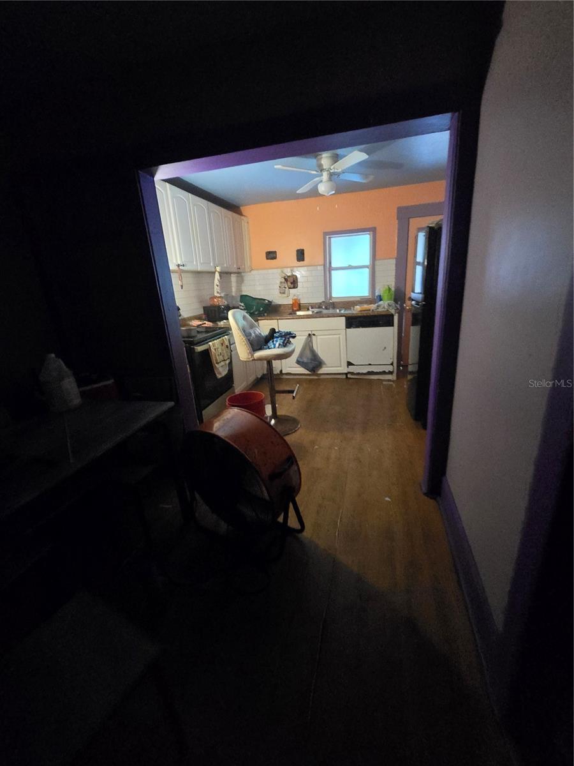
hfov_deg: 89.9
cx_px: 287
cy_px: 383
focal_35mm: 13
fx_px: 287
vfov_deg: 106.2
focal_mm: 2.2
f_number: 2.2
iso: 2000
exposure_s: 1/24
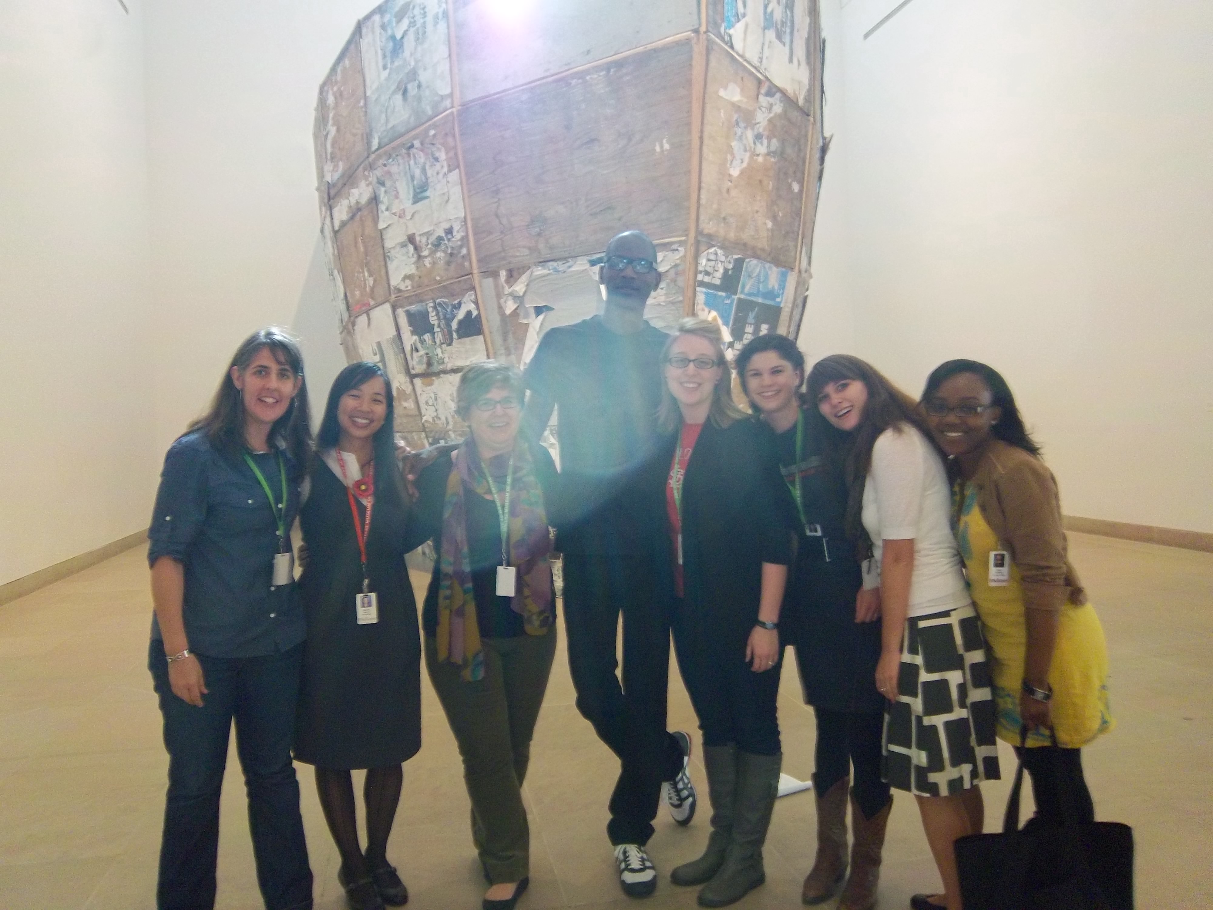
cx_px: 606
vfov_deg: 49.7
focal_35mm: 28
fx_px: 981
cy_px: 455
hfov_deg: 63.4
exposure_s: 1/8
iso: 218
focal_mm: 5.05
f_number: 3.5
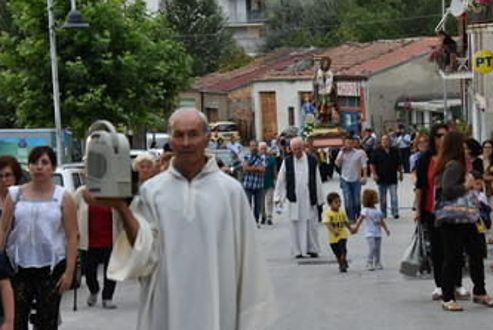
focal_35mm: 124
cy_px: 170
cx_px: 317
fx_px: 1697
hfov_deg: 16.5
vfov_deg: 11.1
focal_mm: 55
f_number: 5.6
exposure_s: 1/250
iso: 400
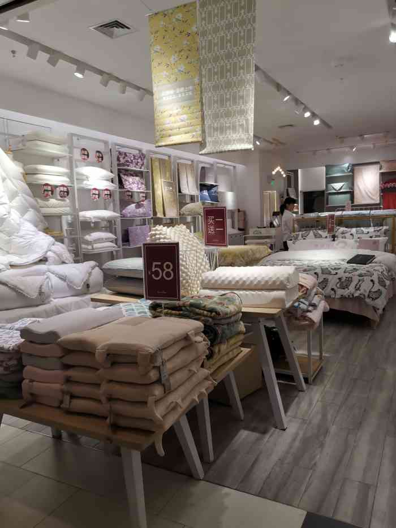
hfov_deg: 51.4
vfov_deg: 65.3
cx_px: 198
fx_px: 412
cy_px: 264
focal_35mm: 27
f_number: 1.8
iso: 50
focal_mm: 4.75
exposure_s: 1/294
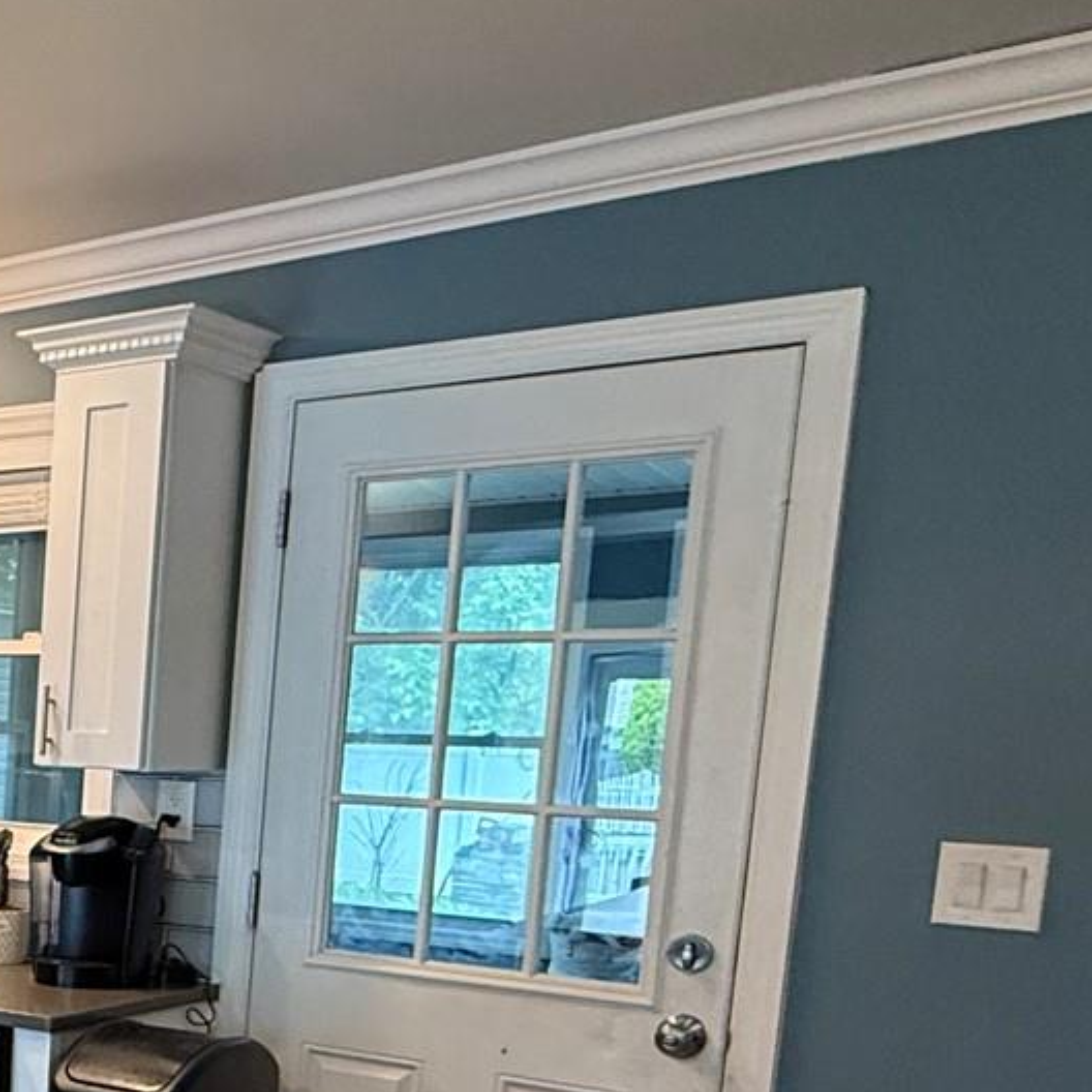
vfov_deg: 34.0
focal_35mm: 48
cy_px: 912
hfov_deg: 27.6
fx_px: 1713
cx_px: -426
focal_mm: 2.22
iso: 250
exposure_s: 1/60
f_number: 2.2
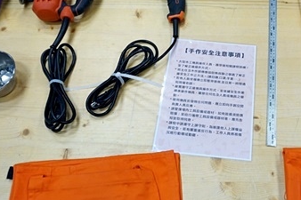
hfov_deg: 43.9
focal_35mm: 44
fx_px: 368
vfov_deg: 30.5
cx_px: 200
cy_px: 88
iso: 500
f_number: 5.6
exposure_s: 1/60
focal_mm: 16
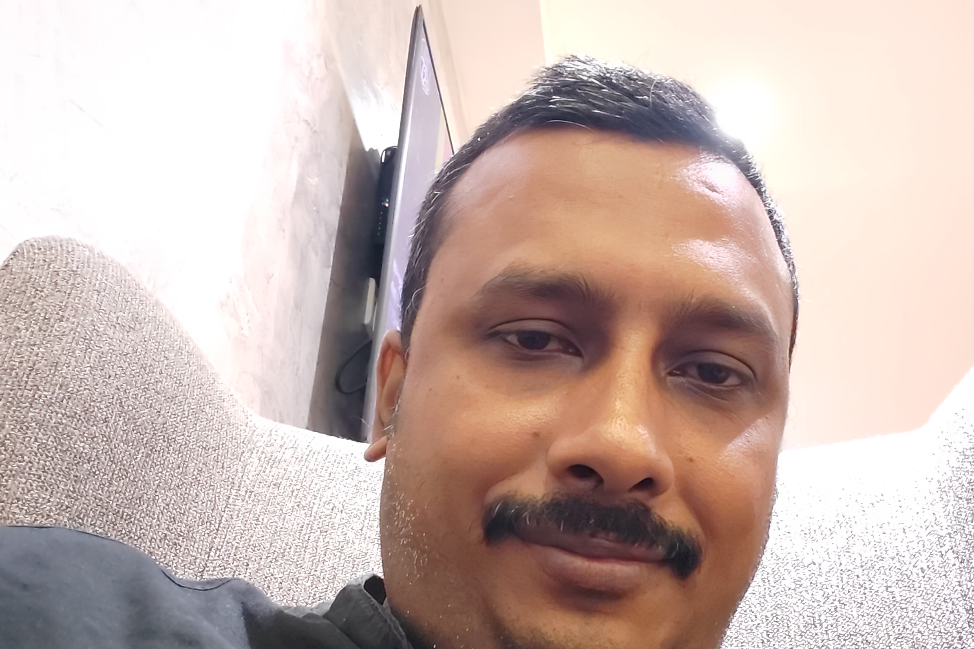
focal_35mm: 27
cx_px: 495
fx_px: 730
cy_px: 466
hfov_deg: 67.4
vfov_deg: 46.6
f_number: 2.2
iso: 3873
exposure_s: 1/25
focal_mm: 2.87
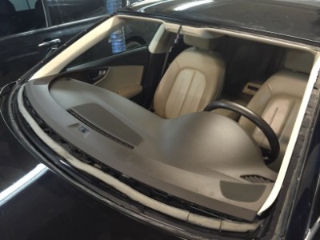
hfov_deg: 61.7
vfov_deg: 48.2
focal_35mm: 29
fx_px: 268
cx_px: 160
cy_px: 120
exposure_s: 1/20
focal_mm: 4.15
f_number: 2.2
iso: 250
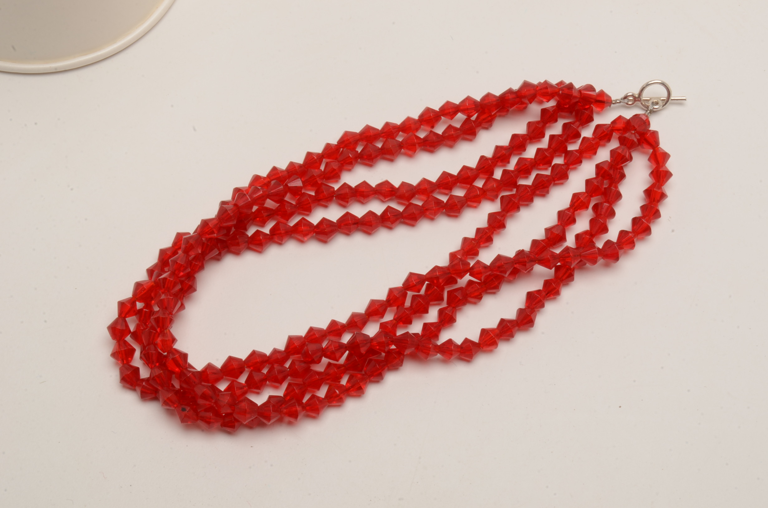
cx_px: 384
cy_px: 254
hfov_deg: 24.7
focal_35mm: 82
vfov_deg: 16.5
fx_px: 1756
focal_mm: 55
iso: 100
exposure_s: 1/125
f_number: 25
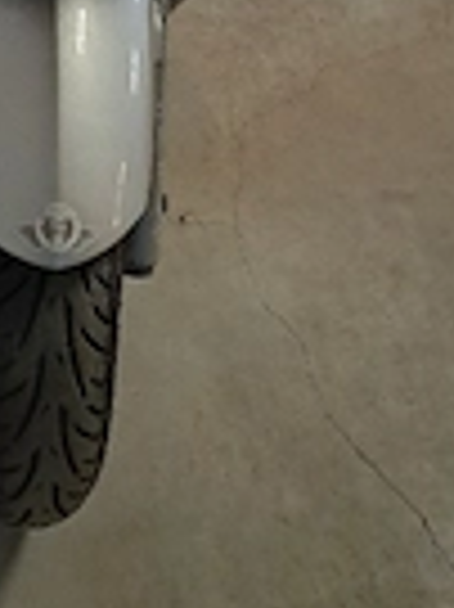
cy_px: -284
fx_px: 1244
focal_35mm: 71
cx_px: 85
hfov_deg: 20.4
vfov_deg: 22.8
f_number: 1.8
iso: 100
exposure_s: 1/50
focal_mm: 5.23
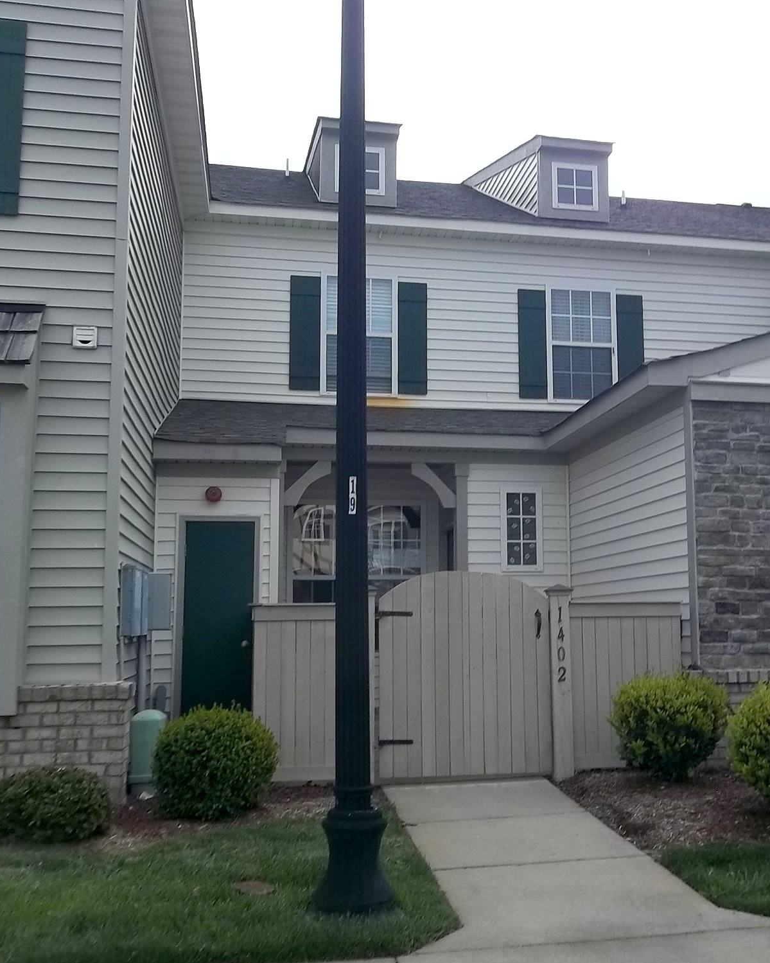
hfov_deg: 40.7
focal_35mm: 36
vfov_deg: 50.3
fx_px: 1026
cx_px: 508
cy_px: 490
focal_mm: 4.9
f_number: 8.9
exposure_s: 1/100
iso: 80
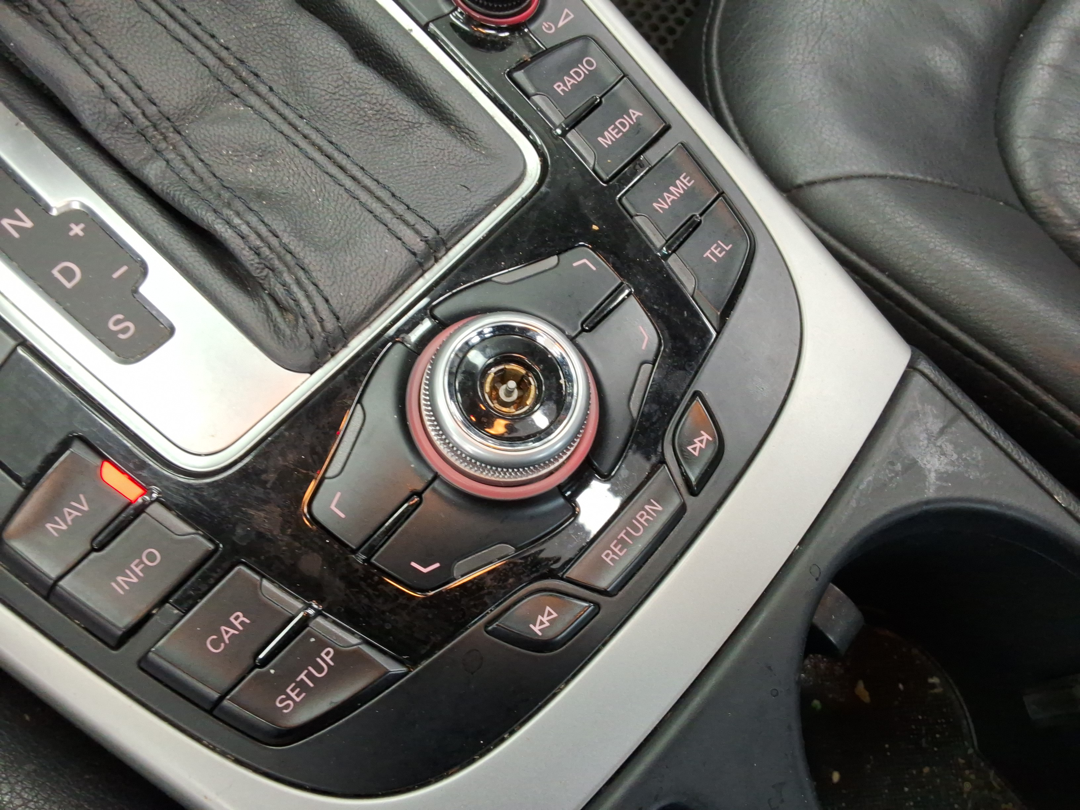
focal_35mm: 28
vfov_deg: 49.7
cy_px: 405
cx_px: 540
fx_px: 874
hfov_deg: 63.4
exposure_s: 1/40
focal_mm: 2.91
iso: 67
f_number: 1.9
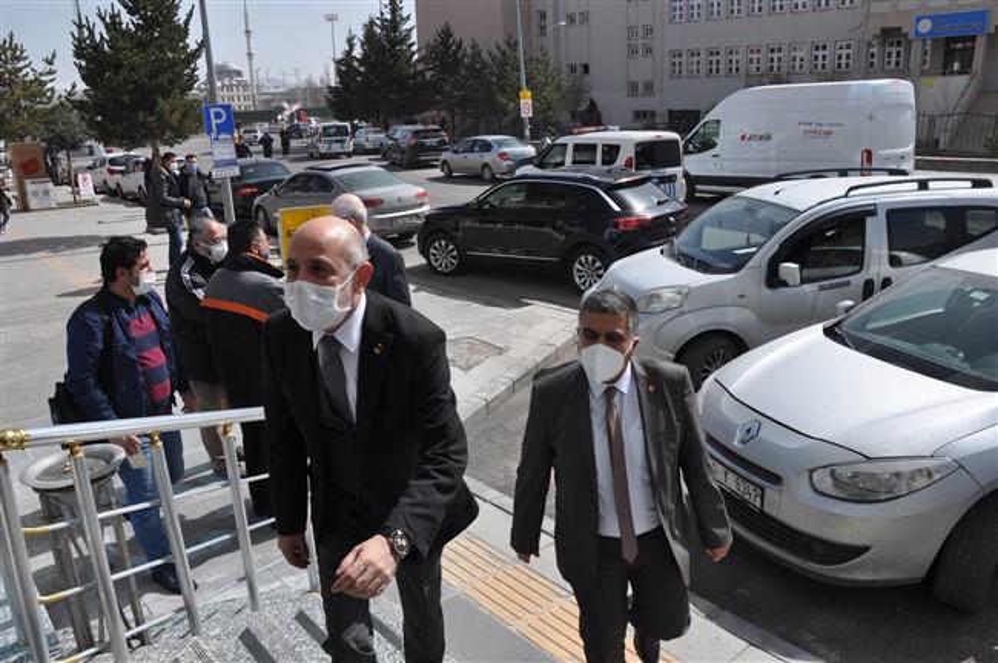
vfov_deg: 47.8
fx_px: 748
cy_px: 332
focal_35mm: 27
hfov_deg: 67.4
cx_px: 499
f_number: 10
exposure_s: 1/400
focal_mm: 18
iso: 200
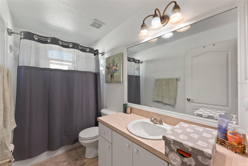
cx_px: 124
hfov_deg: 104.2
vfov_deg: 81.2
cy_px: 83
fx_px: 96
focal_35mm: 14
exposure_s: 1/8
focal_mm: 14
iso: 400
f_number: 8
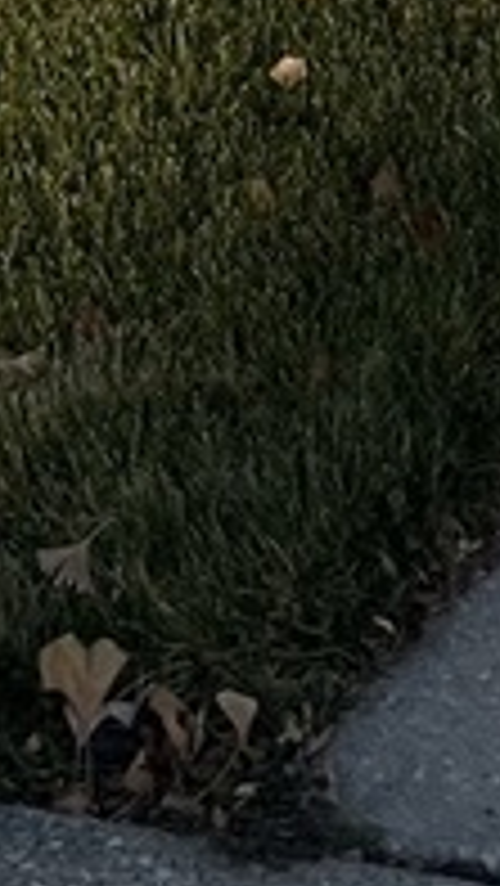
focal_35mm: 155
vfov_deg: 10.9
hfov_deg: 7.8
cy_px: -1484
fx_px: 3649
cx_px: 626
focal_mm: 5.7
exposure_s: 1/3571
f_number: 1.5
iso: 50
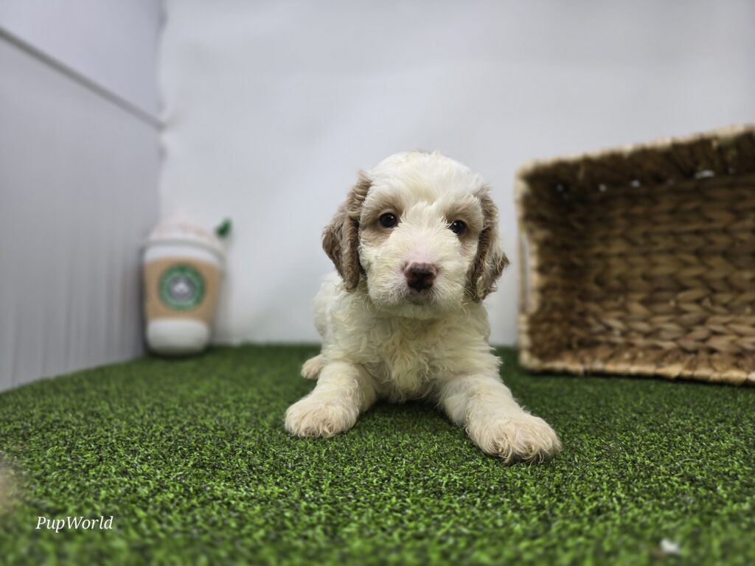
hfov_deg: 73.9
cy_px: 283
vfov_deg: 58.9
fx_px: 502
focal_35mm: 23
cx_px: 378
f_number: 1.7
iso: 40
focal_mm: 6.3
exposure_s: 1/120
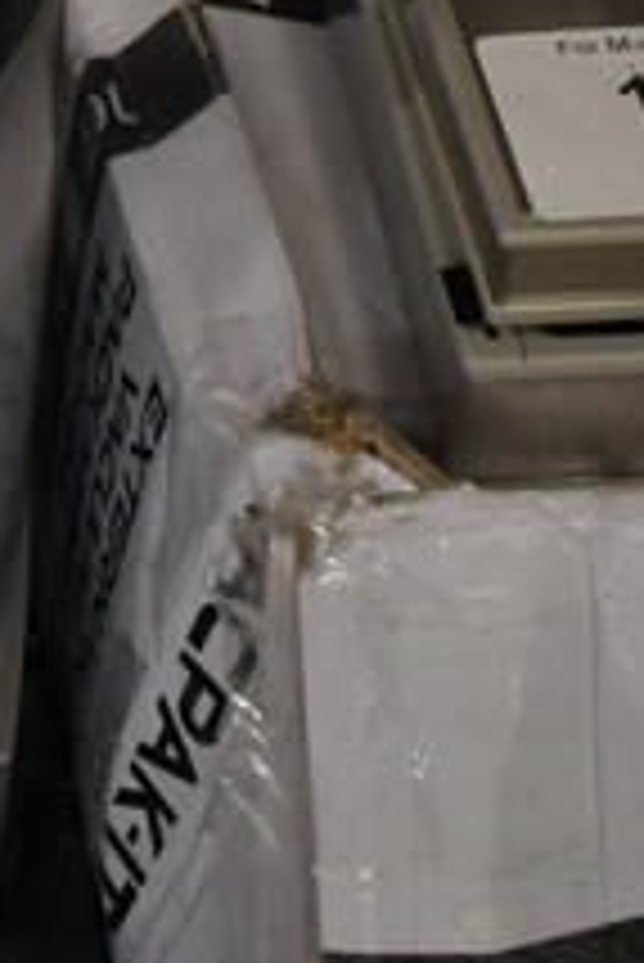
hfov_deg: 11.4
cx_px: -333
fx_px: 3081
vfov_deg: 16.6
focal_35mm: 115
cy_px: -371
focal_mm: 18
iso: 900
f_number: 3.5
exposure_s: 1/30
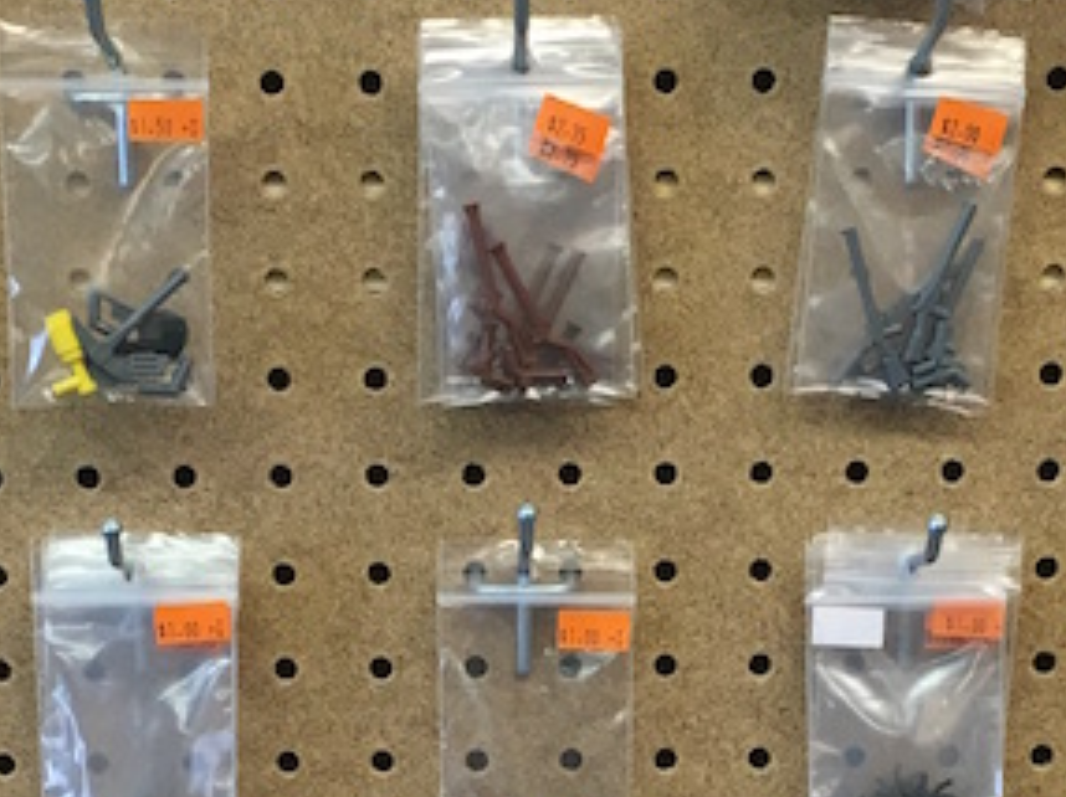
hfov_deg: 18.9
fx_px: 3200
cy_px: 853
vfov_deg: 13.9
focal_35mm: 104
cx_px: 559
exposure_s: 1/30
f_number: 2.2
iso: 32
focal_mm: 4.15
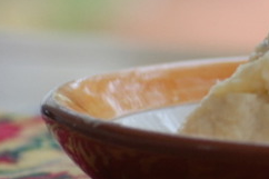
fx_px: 3614
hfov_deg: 4.2
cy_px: 24
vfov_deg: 2.8
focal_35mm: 484
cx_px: 386
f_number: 4.5
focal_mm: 100
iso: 200
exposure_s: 1/50
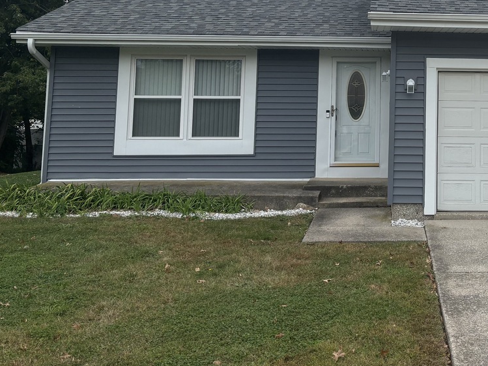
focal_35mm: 50
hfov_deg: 36.0
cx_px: 433
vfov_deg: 28.2
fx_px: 705
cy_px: 49
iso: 50
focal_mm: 5.96
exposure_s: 1/1984
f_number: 1.6
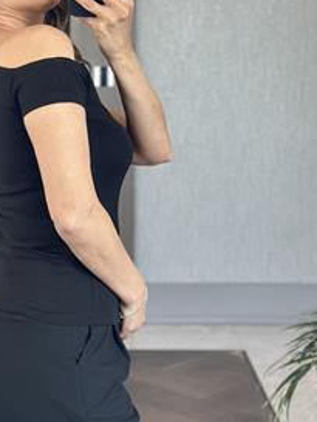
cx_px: 48
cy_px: 172
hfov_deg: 16.4
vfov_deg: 22.0
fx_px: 1086
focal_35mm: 89
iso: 125
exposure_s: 1/91
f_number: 1.78
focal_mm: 6.86
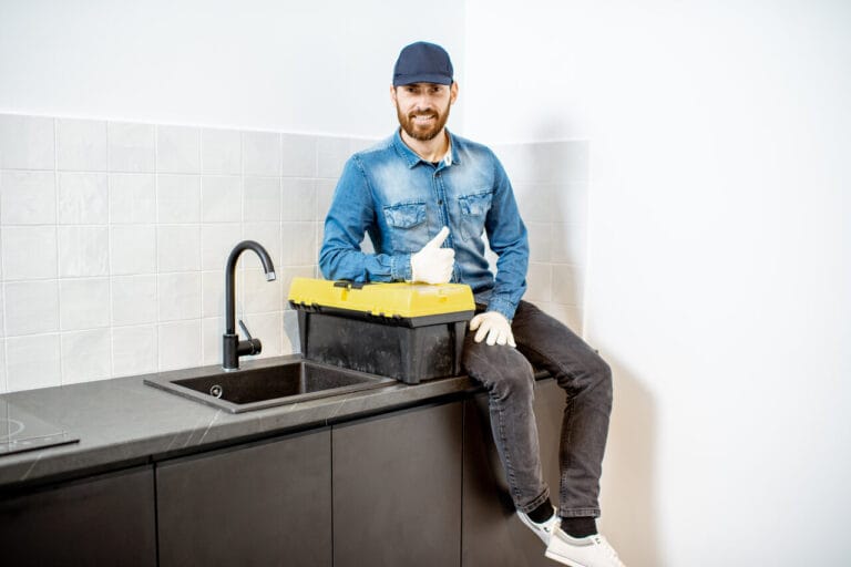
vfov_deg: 37.9
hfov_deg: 54.4
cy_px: 284
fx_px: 827
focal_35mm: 35
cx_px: 426
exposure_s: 1/160
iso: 320
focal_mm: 35
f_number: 2.2
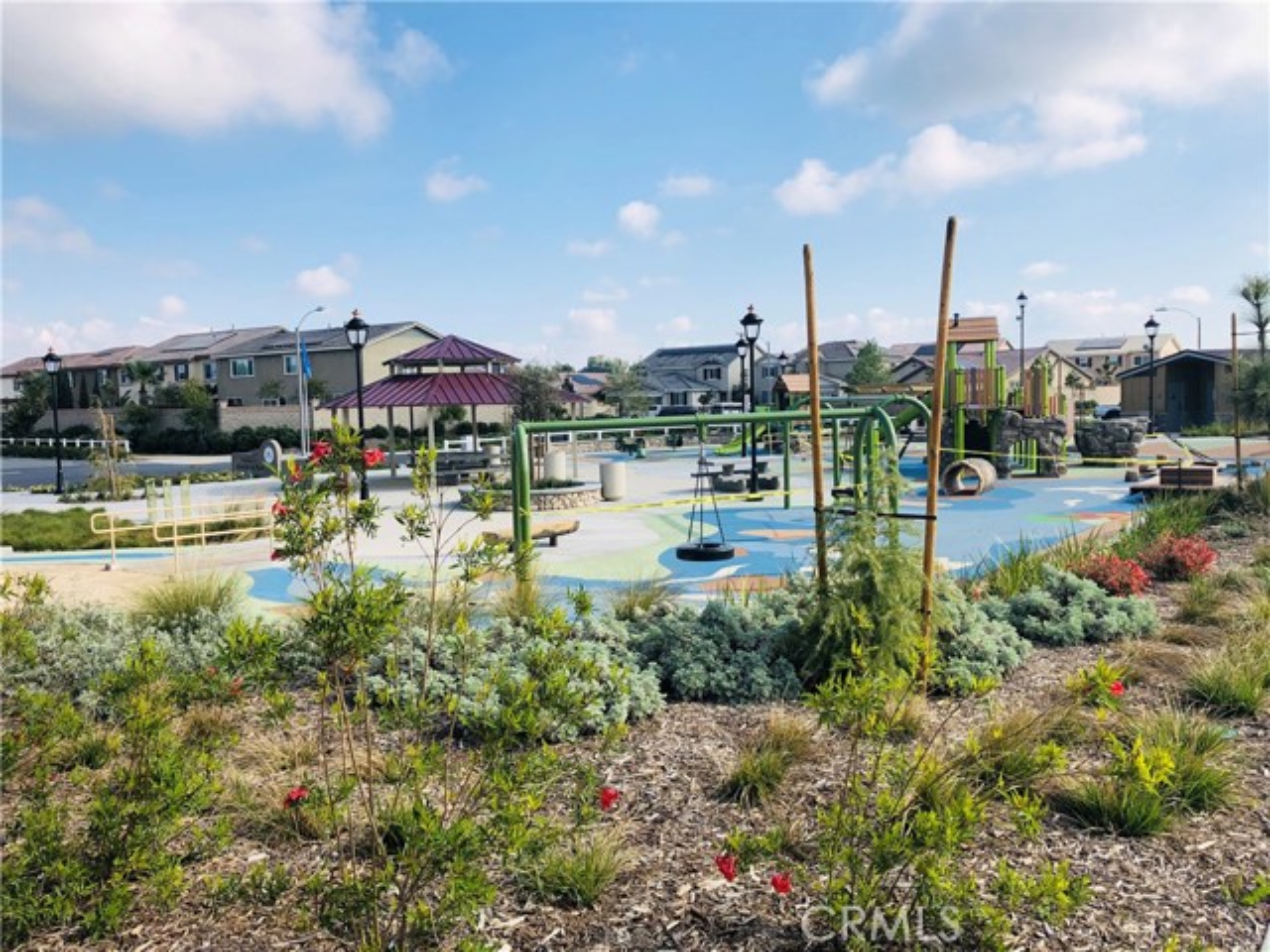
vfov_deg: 49.7
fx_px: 1027
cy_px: 476
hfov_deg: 63.4
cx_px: 635
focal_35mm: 28
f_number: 1.8
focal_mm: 4
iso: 20
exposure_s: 1/2024
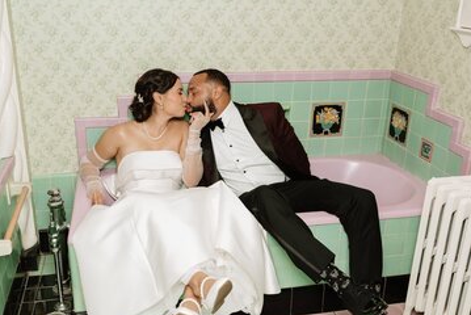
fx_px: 511
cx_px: 232
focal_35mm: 39
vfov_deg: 34.3
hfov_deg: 49.5
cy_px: 165
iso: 250
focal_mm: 35
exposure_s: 1/250
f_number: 2.8
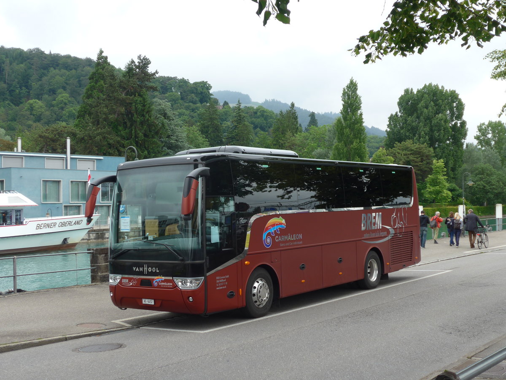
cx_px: 253
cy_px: 190
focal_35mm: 46
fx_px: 672
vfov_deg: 31.5
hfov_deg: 41.2
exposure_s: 1/400
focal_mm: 9.5
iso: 80
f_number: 3
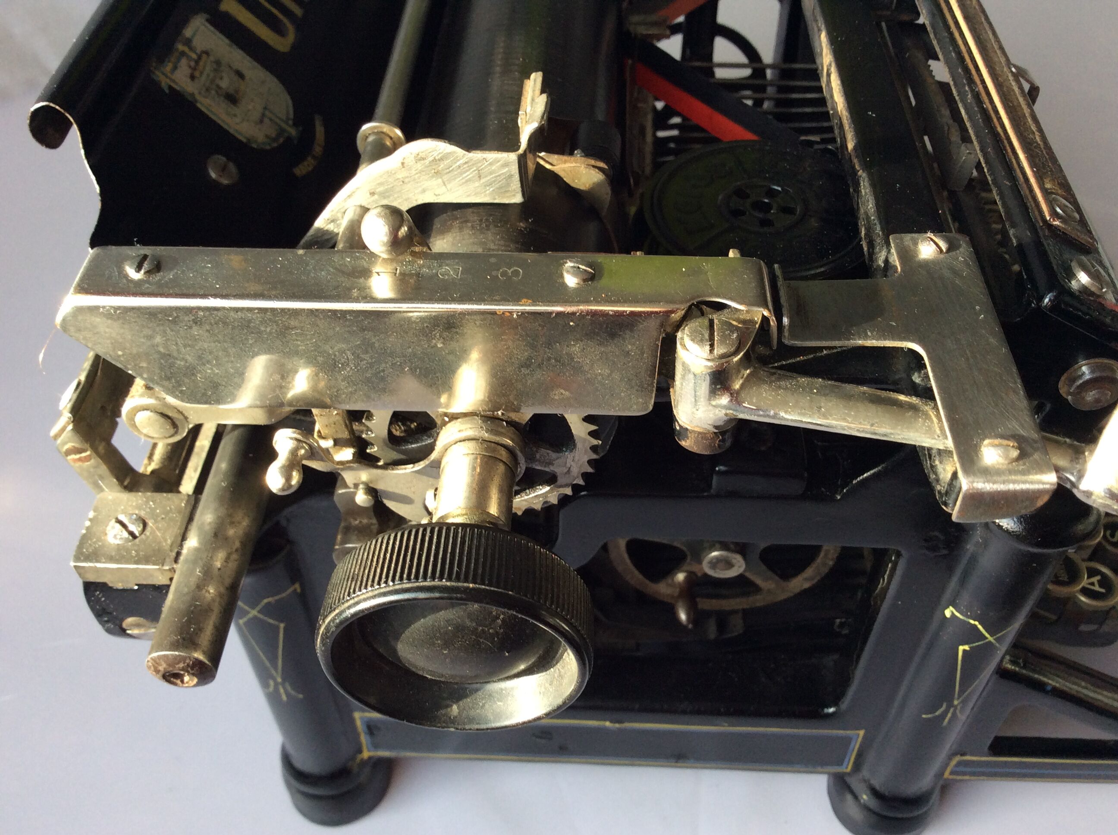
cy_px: 418
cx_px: 559
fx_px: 1032
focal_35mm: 32
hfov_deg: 56.9
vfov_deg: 44.1
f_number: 2.4
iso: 50
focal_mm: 3.3
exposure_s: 1/100
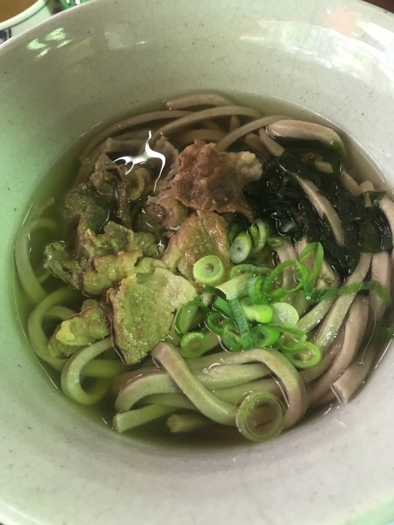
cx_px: 197
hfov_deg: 48.2
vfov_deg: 61.7
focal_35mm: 29
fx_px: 440
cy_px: 262
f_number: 2.2
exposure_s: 1/15
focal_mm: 4.15
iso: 320
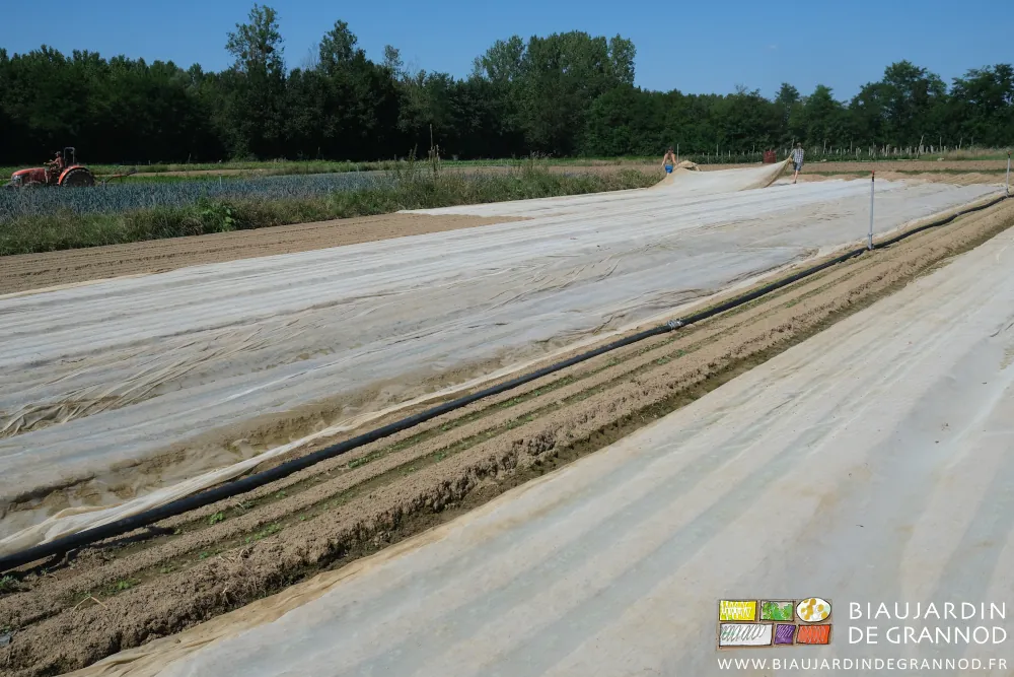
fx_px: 930
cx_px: 507
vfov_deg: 40.0
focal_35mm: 33
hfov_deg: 57.2
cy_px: 338
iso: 160
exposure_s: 1/550
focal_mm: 22.3
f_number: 8
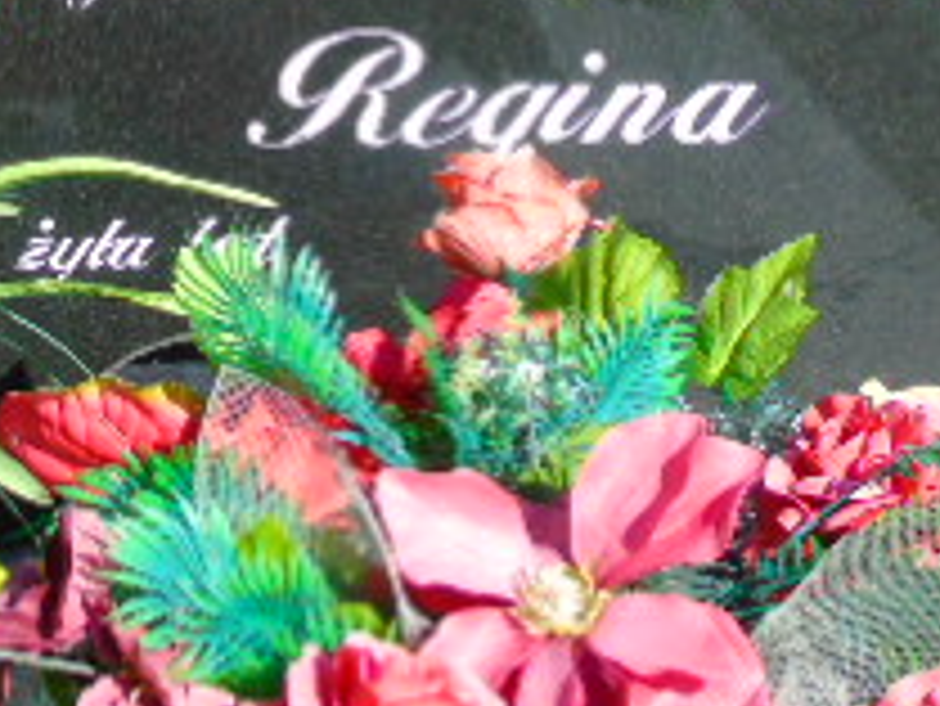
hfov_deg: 13.9
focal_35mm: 141
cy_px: -279
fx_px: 3831
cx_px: 121
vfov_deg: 10.3
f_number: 4.1
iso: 80
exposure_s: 1/500
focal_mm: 8.2
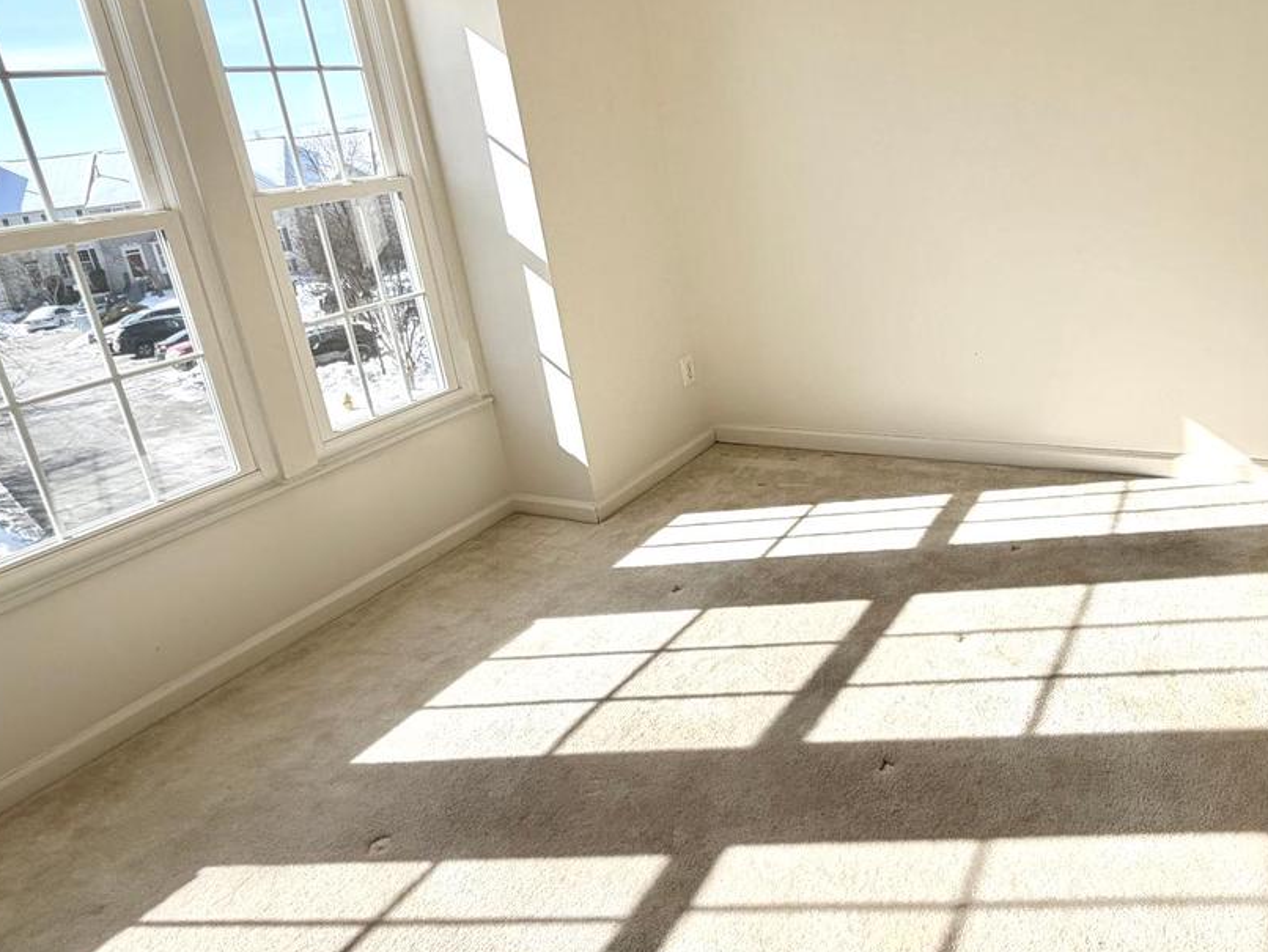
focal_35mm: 25
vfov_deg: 54.3
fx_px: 916
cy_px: 357
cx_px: 834
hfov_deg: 67.7
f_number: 2.2
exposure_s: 1/770
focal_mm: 2.22
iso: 32
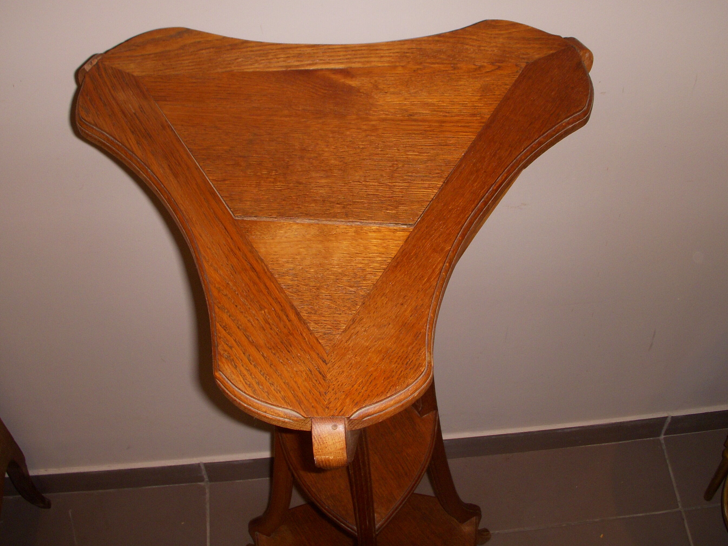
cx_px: 372
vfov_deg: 31.5
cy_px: 228
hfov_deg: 41.2
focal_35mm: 46
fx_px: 967
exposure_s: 1/40
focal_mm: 6.3
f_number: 3.3
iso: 125
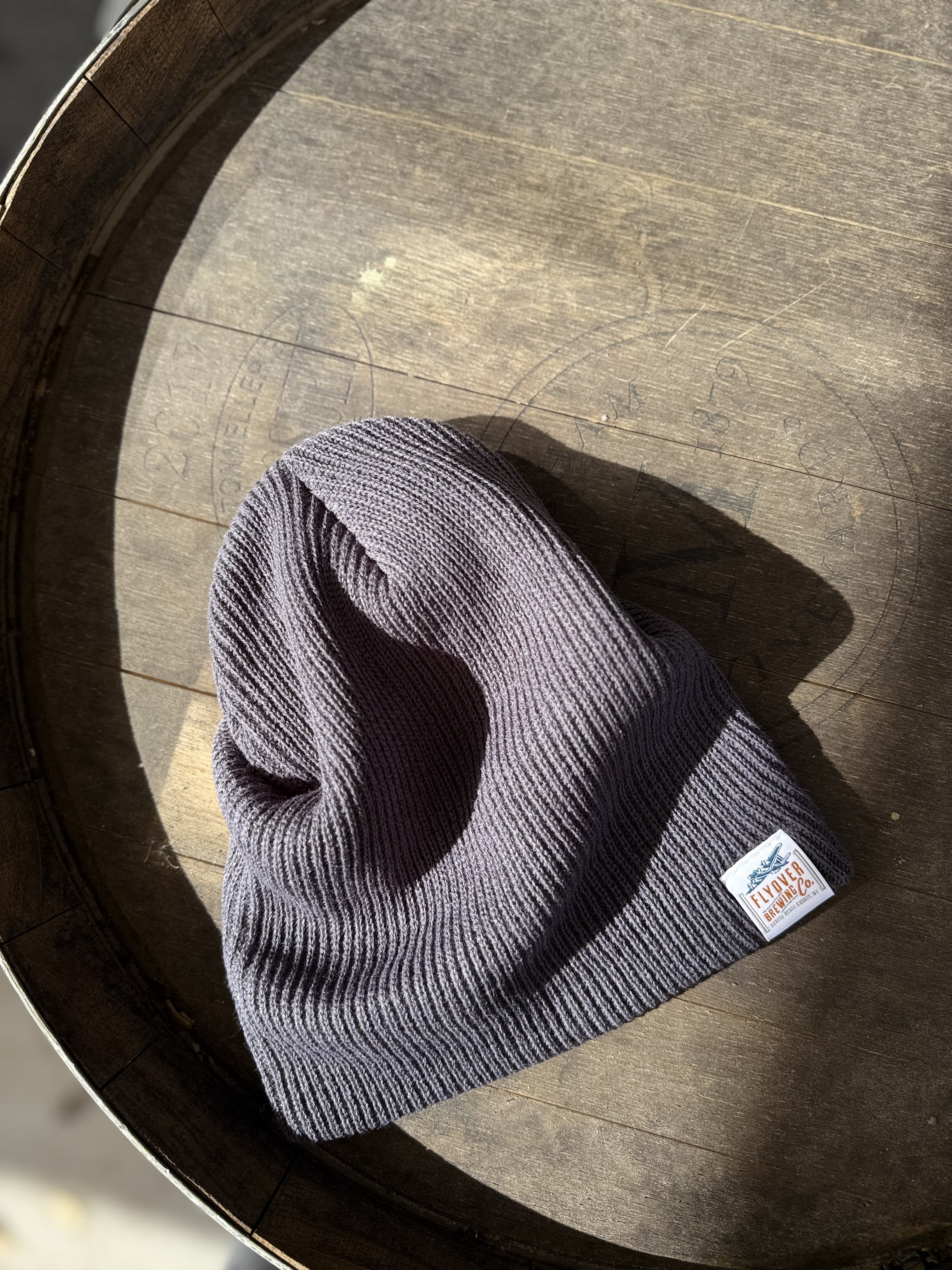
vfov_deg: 71.6
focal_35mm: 24
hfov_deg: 56.8
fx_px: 880
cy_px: 635
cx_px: 476
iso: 80
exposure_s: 1/2053
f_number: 1.78
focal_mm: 6.76
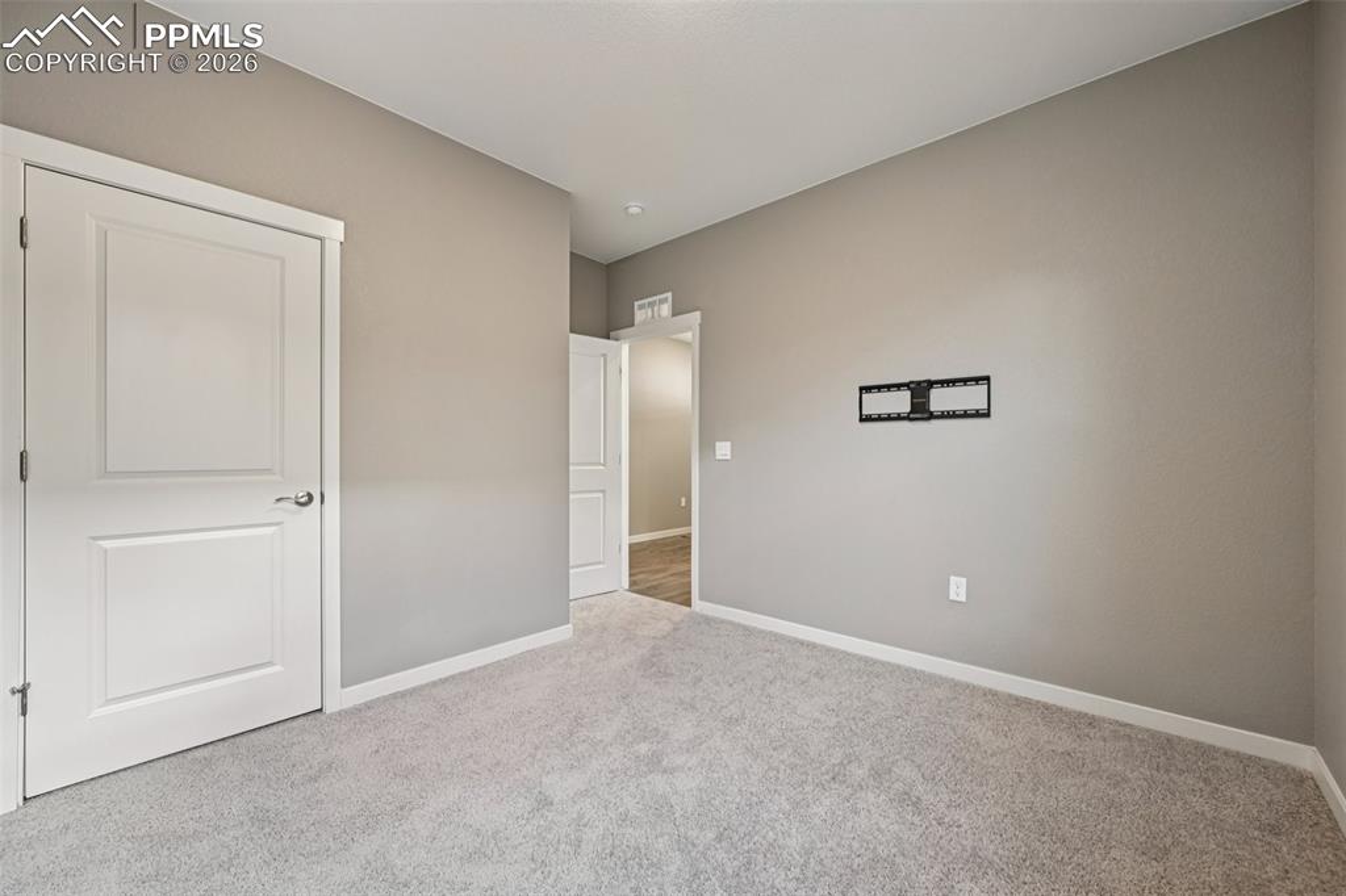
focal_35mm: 14
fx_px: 523
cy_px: 448
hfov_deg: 104.3
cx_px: 673
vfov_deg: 81.2
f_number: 8
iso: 400
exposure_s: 1/6
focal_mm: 14
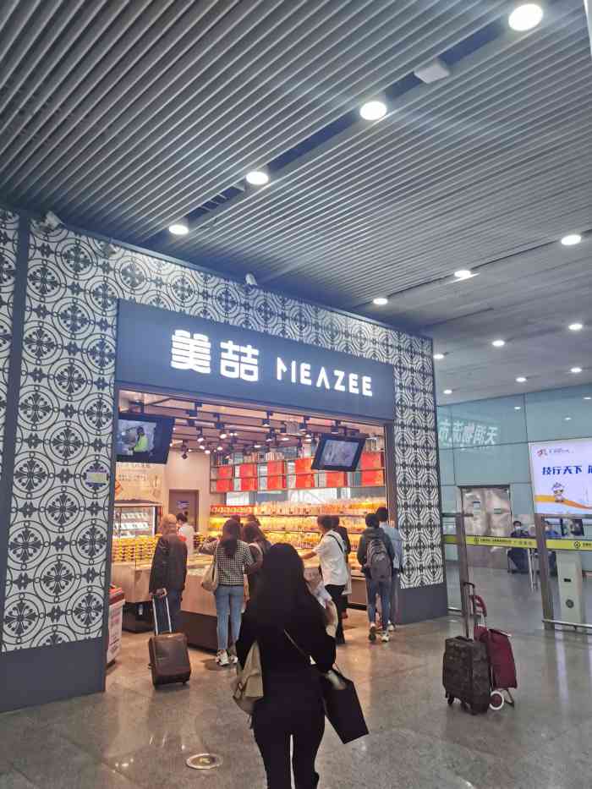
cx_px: 296
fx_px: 616
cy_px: 394
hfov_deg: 51.4
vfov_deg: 65.3
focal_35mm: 27
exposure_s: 1/120
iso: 64
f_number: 1.6
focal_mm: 5.56
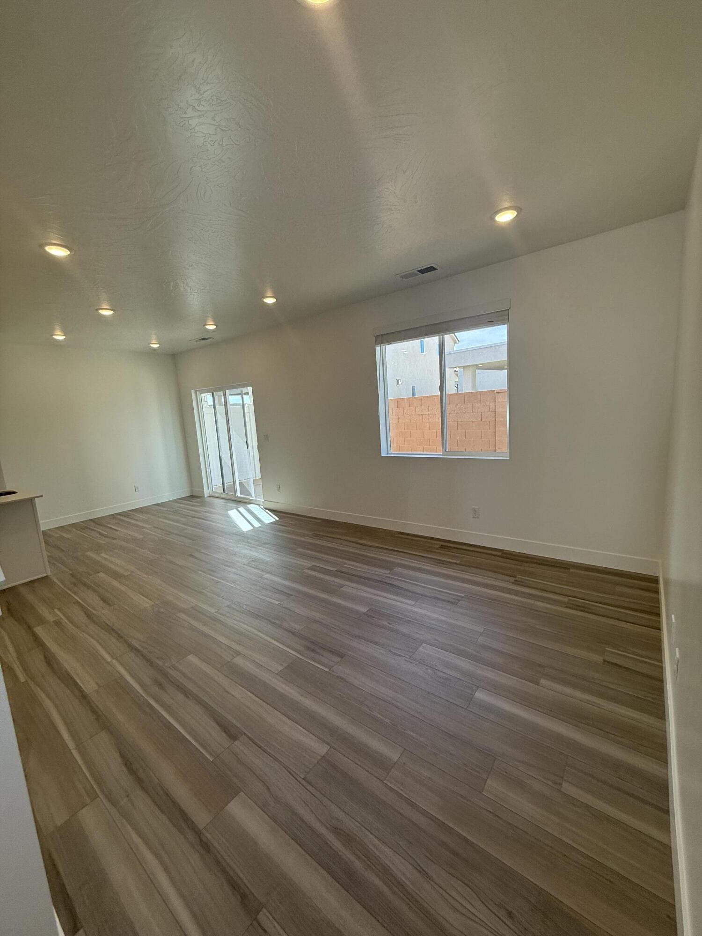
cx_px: 351
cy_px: 468
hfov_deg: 85.7
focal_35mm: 14
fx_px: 379
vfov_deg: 102.1
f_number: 2.2
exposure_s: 1/202
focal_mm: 2.22
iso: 64
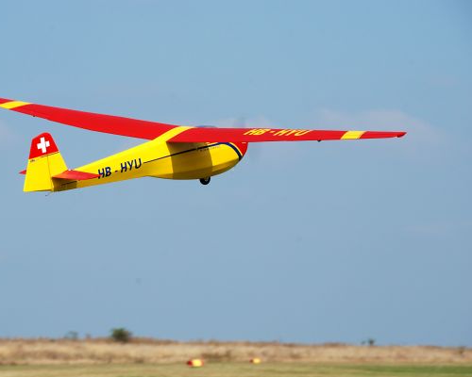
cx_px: 200
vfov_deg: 6.1
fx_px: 3548
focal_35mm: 254
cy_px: 188
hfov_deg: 7.6
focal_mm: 150
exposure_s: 1/500
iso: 250
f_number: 13
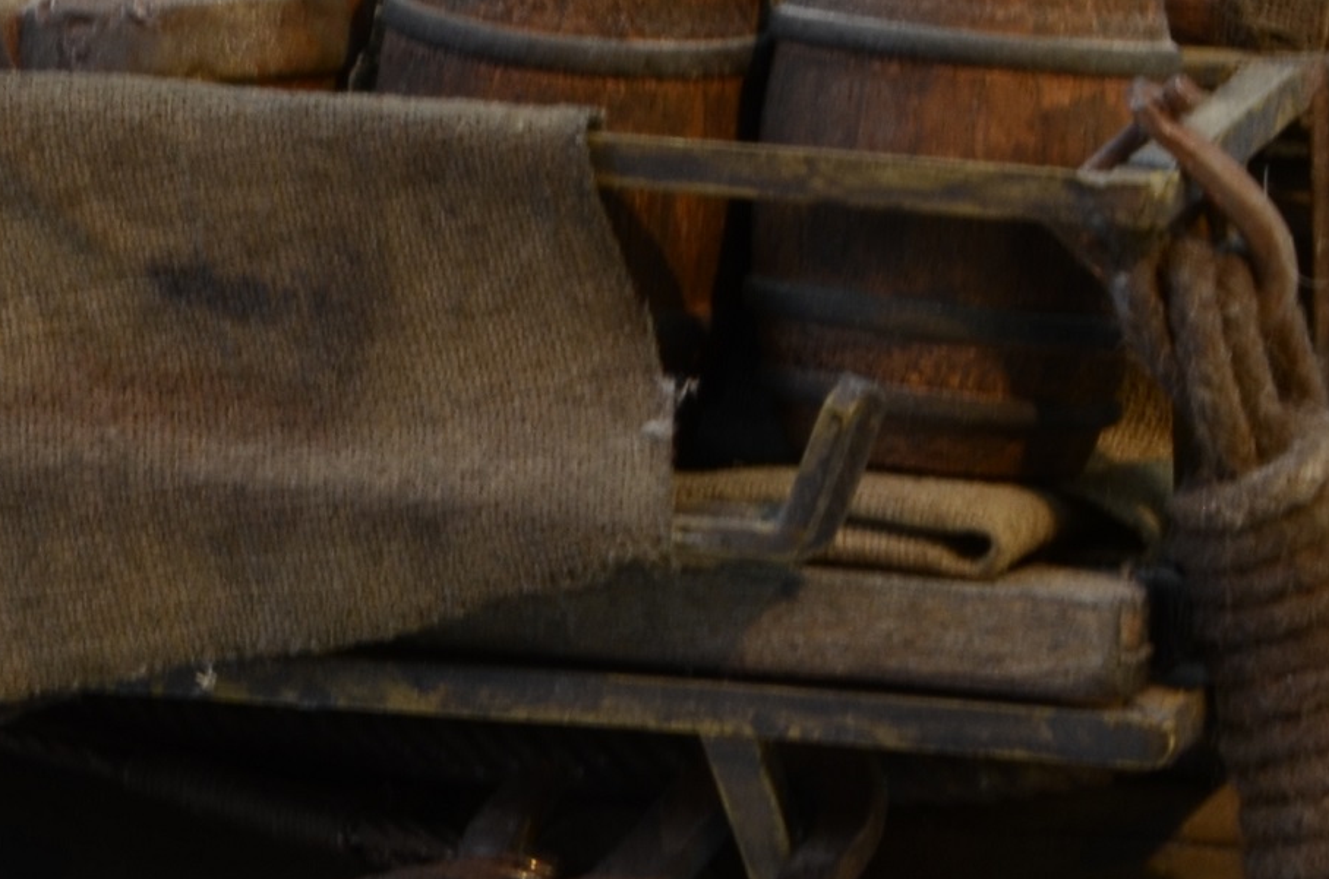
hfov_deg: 5.6
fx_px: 13689
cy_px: 886
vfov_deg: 3.7
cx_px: 278
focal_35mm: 372
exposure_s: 1/5
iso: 200
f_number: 18
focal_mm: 75
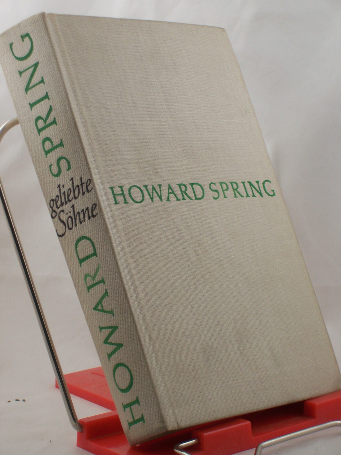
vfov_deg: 19.3
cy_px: 228
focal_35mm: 102
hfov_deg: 14.5
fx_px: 1340
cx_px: 170
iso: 100
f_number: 4.6
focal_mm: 16.8
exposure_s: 1/100
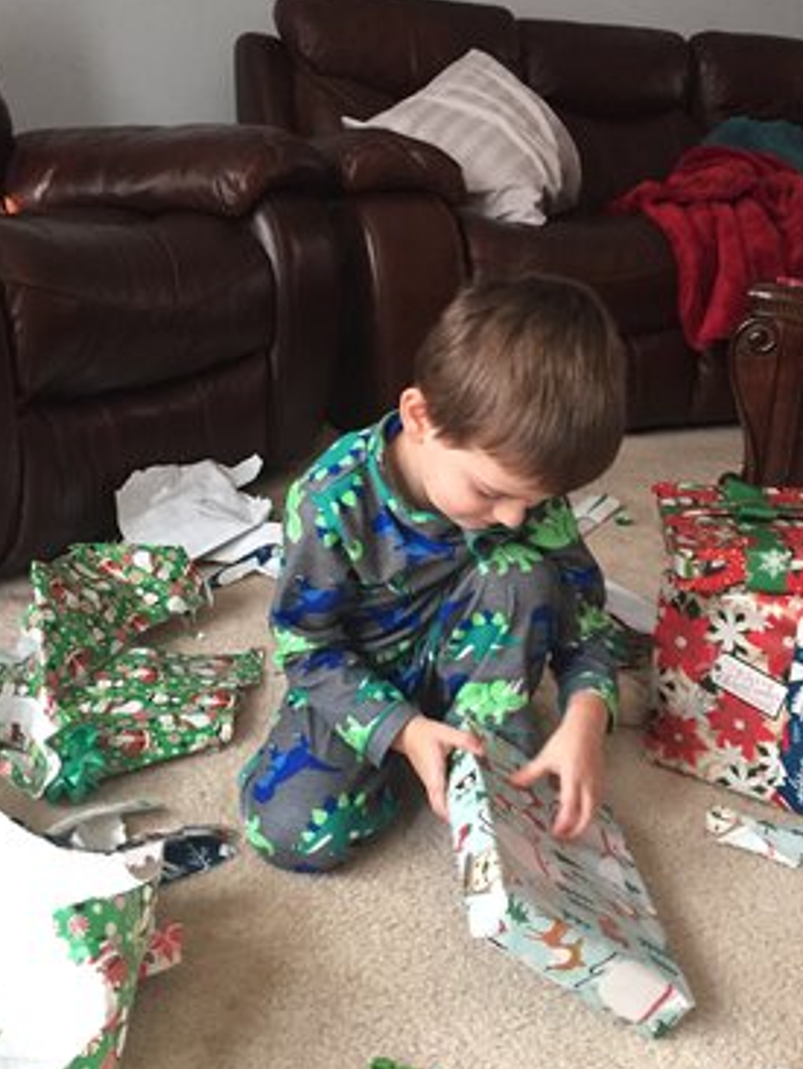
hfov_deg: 37.8
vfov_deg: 48.9
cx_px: 415
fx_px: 1174
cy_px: 497
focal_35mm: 38
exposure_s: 1/30
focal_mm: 4.15
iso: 200
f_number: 2.2
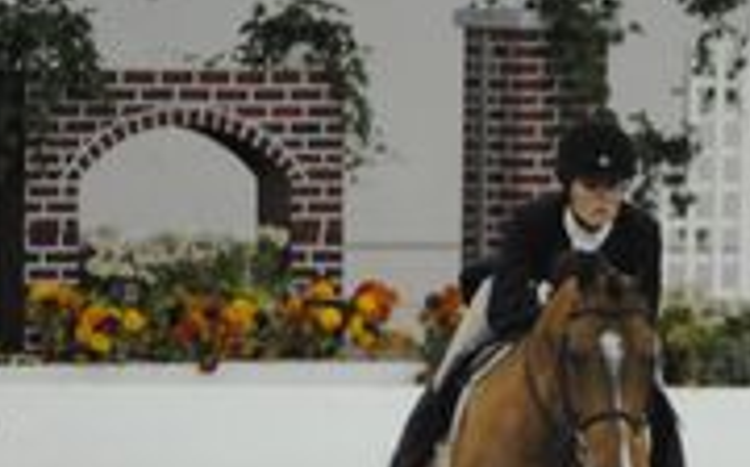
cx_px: 592
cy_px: 530
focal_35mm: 725
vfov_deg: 1.8
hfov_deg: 2.9
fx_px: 14800
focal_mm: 200
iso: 6400
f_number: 2.8
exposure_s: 1/400
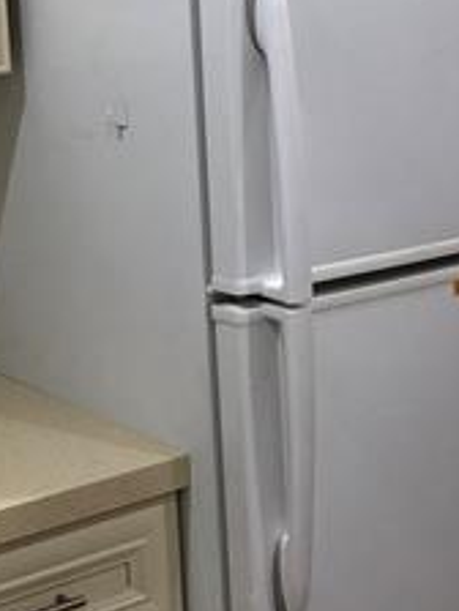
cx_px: 74
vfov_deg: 25.8
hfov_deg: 19.4
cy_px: 191
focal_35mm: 75
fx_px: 1326
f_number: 1.8
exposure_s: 1/30
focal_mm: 3.99
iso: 40
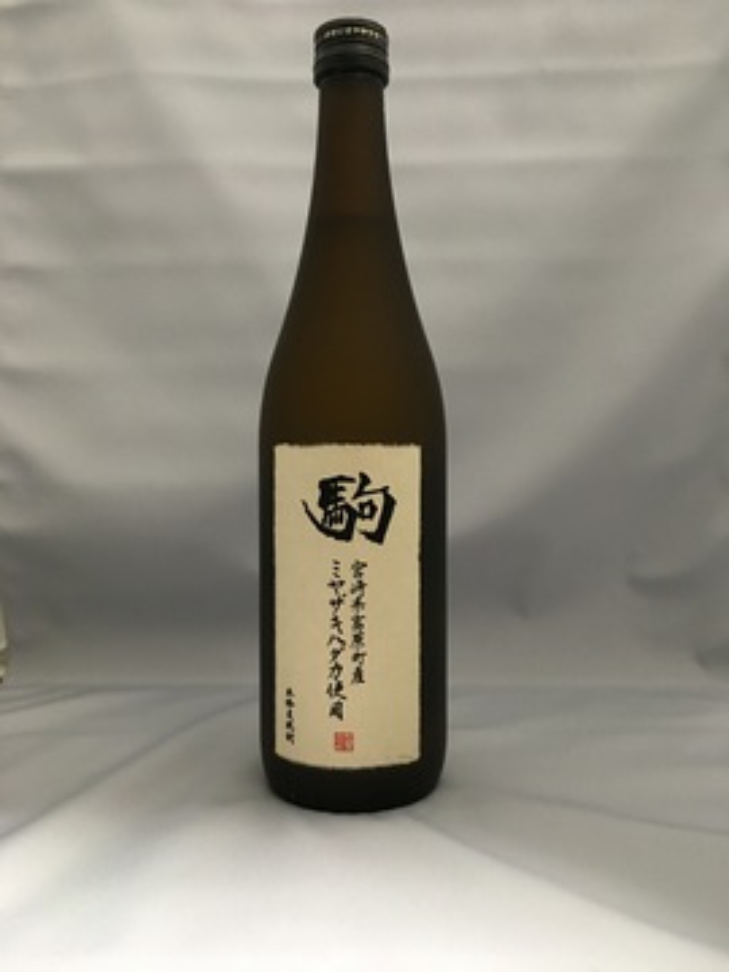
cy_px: 486
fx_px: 814
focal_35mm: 29
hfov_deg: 48.2
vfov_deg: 61.7
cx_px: 364
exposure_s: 1/15
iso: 200
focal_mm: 4.15
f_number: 2.2
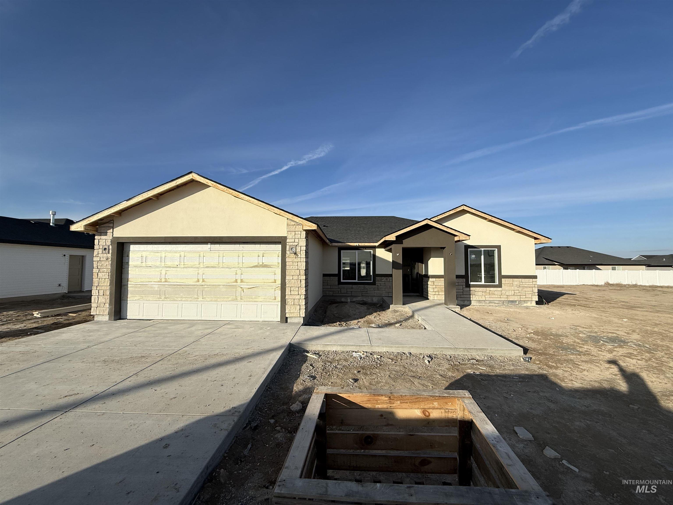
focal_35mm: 14
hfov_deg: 102.1
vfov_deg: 85.7
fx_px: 272
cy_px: 252
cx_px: 336
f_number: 2.2
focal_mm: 2.22
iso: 50
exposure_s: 1/3460
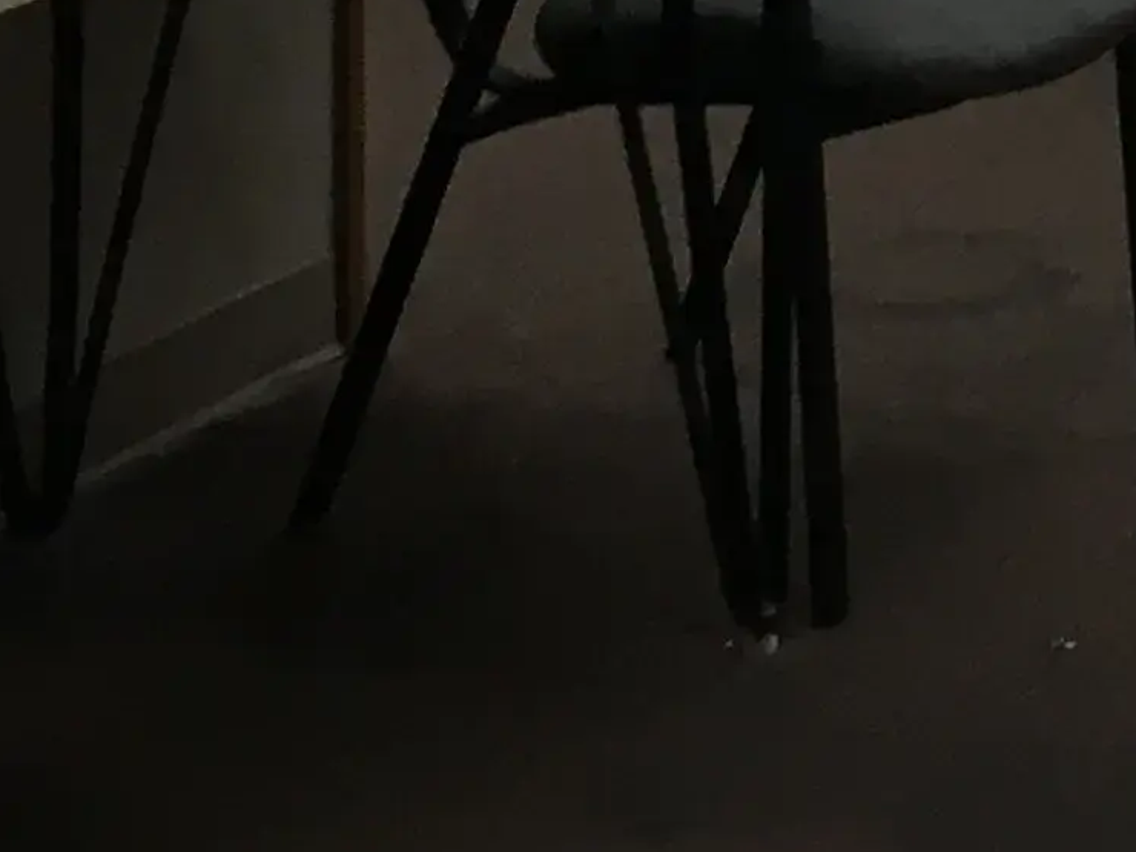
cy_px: -548
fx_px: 5185
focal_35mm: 158
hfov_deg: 11.5
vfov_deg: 9.1
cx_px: 2085
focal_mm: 4.15
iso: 25
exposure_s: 1/30
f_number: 2.2
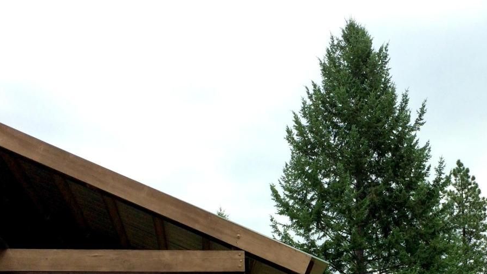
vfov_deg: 24.1
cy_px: 252
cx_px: 366
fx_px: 620
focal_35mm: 48
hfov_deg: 41.6
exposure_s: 1/2283
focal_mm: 4.15
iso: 32
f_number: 2.2
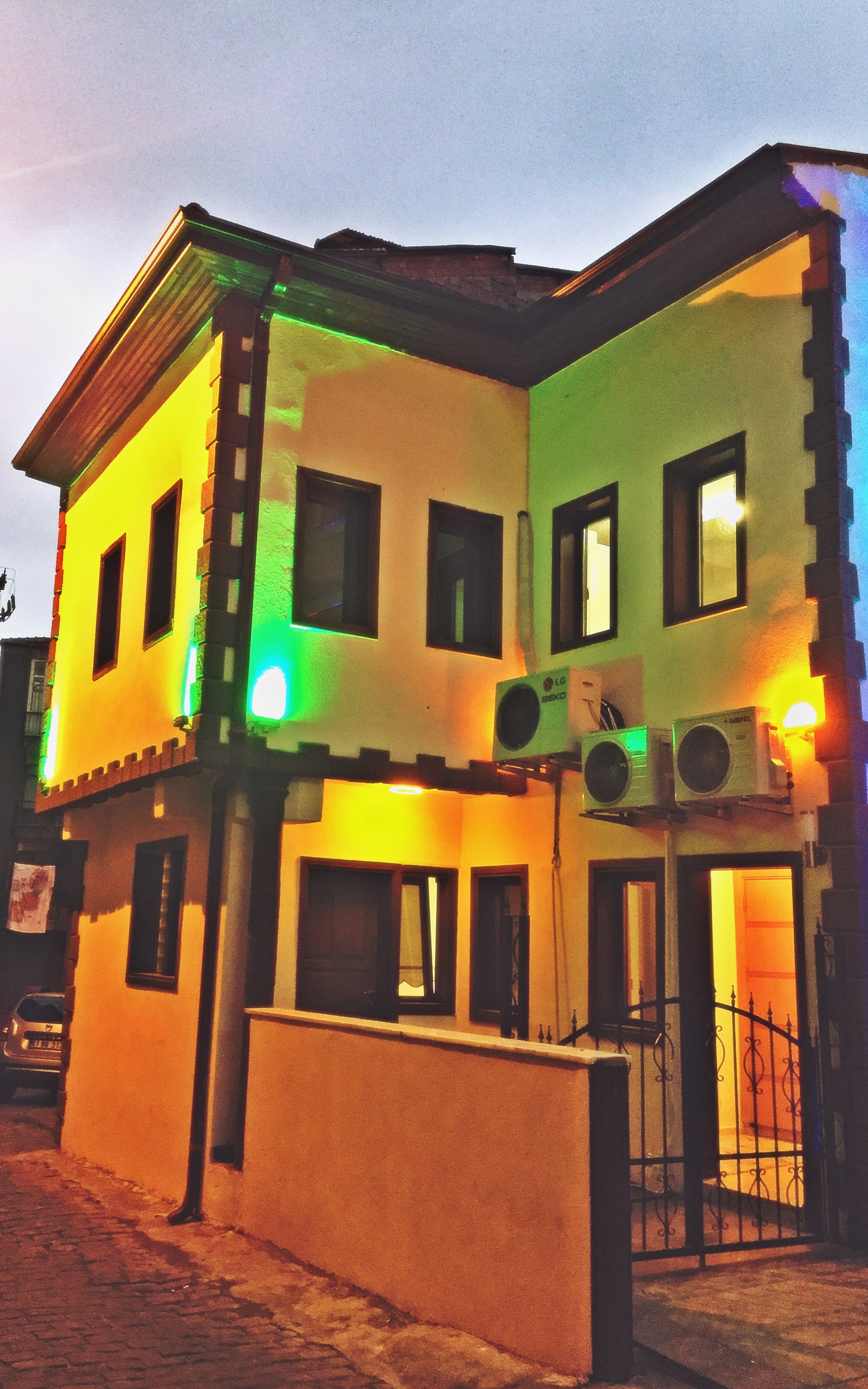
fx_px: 1173
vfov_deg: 61.2
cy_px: 693
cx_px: 367
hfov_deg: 40.5
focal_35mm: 31
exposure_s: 1/17
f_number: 2.2
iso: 250
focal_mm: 4.15
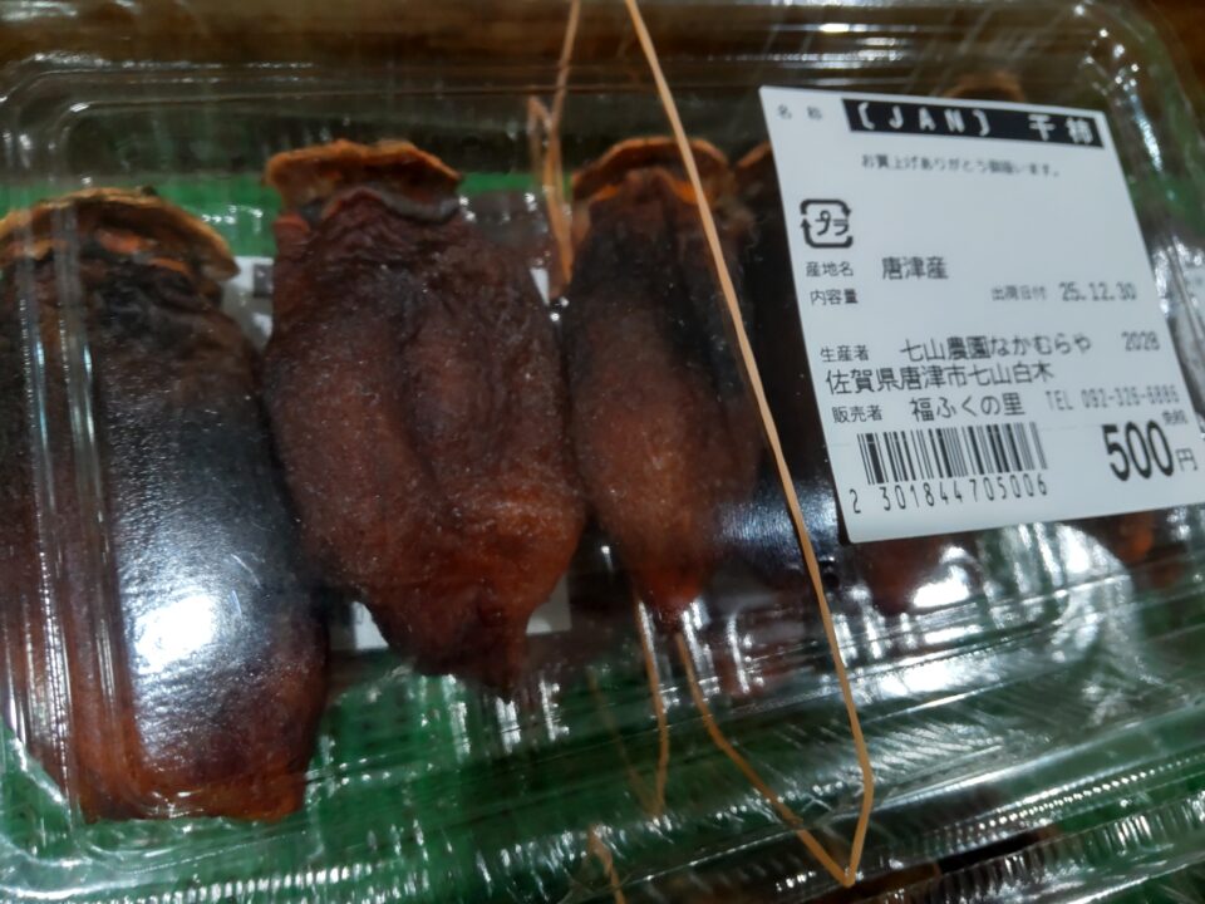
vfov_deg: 56.8
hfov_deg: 71.6
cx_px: 602
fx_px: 835
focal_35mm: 24
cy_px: 452
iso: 305
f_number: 2
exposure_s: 1/30
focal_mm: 3.43
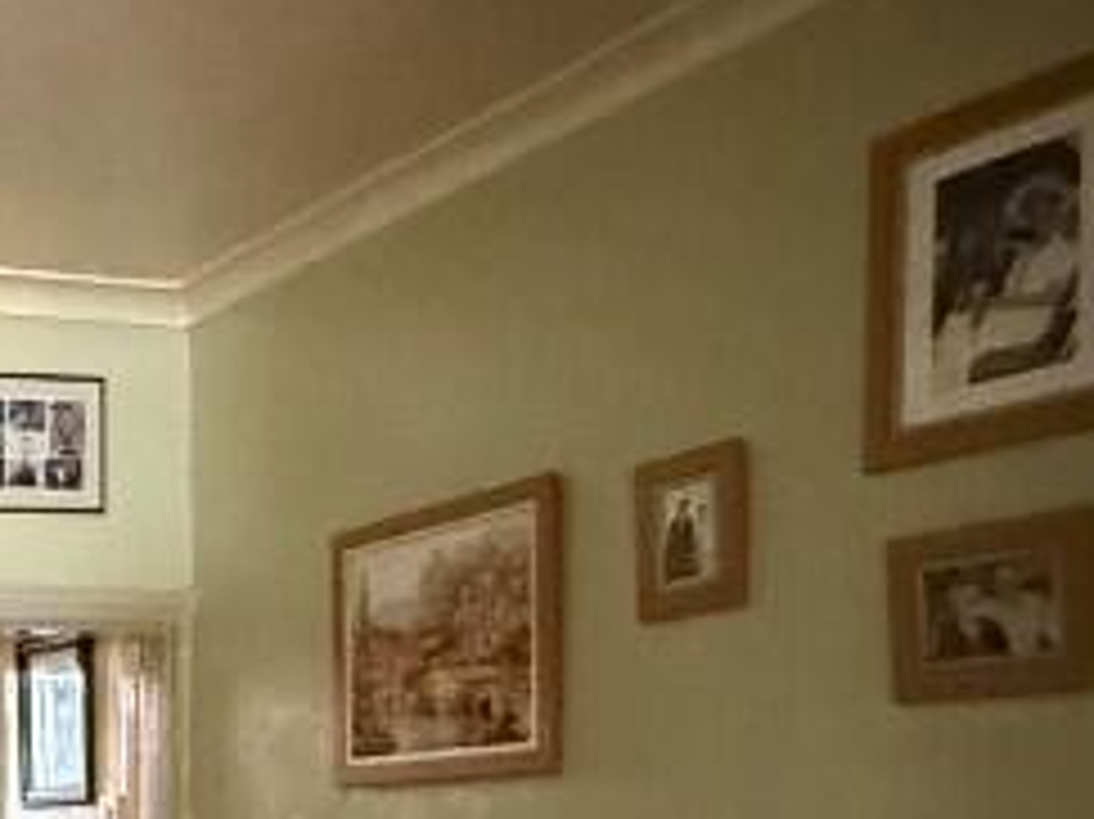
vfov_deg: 23.2
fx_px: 1864
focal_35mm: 59
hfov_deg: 27.6
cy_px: 909
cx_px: -302
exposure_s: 1/60
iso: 1000
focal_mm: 2.22
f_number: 2.2
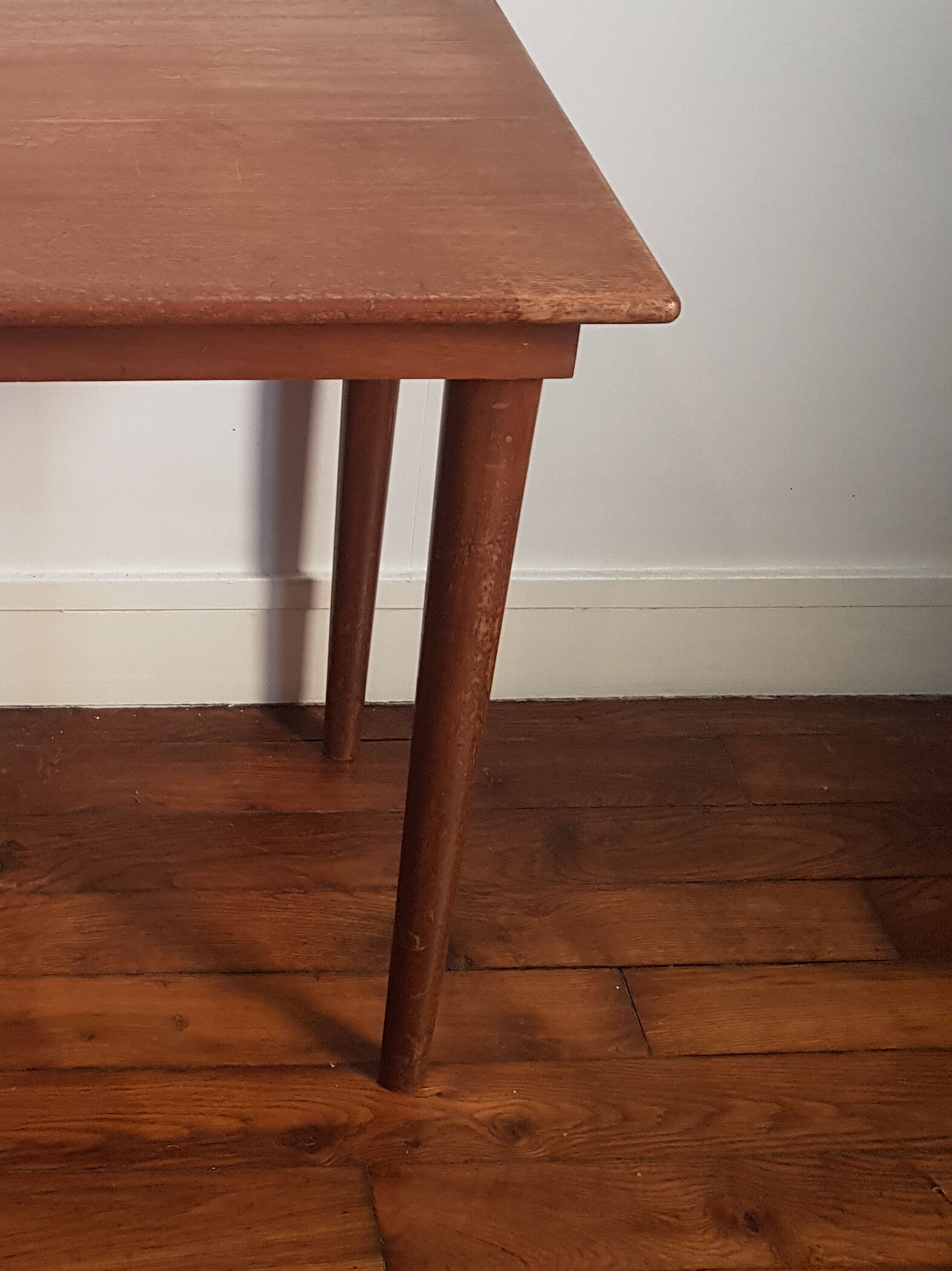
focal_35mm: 50
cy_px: 159
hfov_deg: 27.7
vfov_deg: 36.2
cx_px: 39
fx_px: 1834
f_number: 1.7
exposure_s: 1/50
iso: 125
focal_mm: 4.2
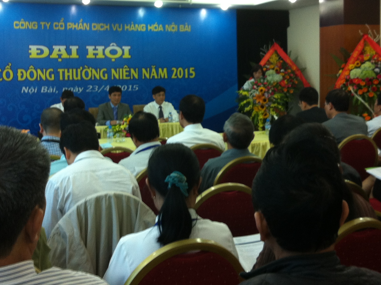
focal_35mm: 60
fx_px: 659
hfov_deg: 32.2
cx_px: 157
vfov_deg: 24.2
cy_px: 94
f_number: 2.8
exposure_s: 1/15
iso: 80
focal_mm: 3.85
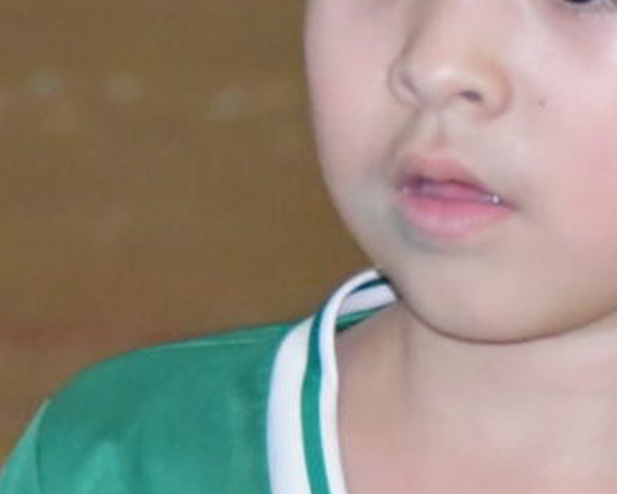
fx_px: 11823
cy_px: 346
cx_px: 15
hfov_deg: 3.0
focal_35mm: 647
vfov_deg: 2.4
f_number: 5
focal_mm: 70
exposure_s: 1/60
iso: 6400
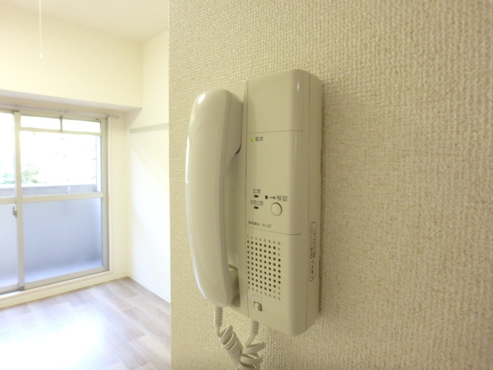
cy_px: 185
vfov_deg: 63.4
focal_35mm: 21
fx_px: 299
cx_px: 246
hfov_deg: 79.0
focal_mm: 3.7
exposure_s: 1/30
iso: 800
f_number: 3.5
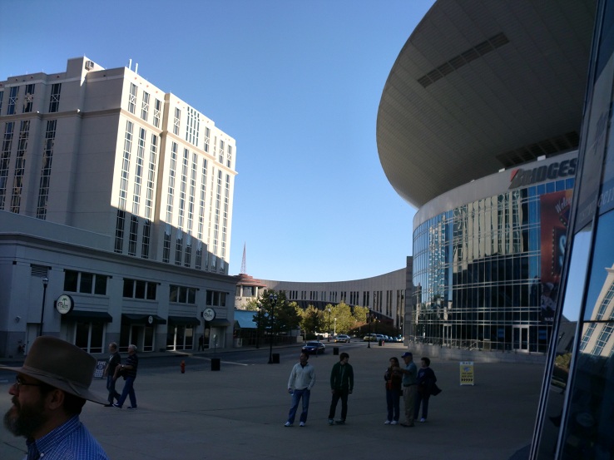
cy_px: 230
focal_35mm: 35
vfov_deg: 40.7
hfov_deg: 52.6
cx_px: 307
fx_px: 621
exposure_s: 1/800
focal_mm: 6.3
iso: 64
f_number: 3.1
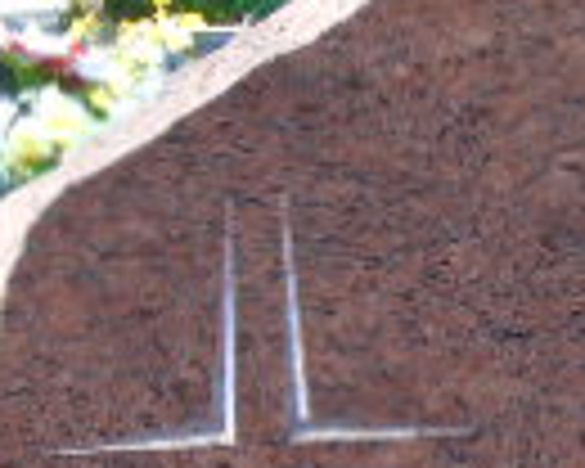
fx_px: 5142
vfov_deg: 5.2
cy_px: 783
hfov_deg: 6.4
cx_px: 963
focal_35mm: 297
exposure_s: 1/50
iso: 80
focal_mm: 11
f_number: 4.5
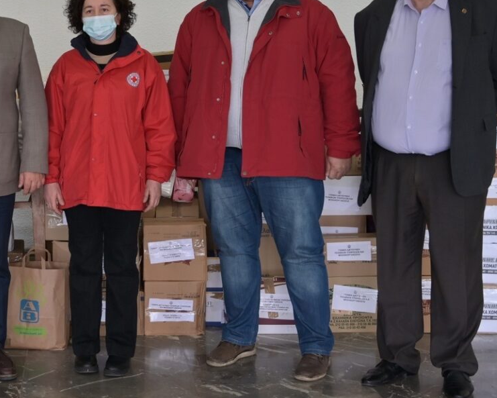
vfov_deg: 21.8
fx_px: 1030
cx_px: 93
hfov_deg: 26.6
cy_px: 141
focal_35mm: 70
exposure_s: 1/50
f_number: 4
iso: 400
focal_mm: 36
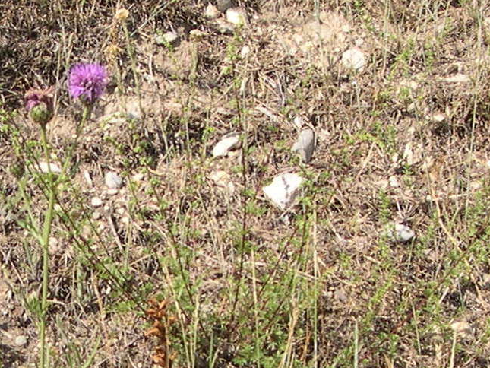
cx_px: -47
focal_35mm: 106
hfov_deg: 17.9
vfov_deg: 13.7
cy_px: 402
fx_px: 1501
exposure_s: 1/120
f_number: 7.6
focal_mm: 8
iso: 100
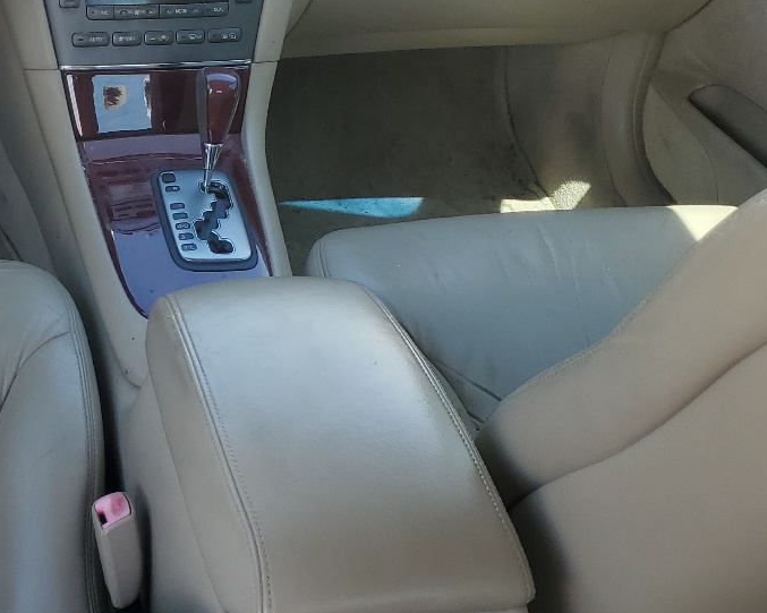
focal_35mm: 60
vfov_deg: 25.4
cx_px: 129
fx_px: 1361
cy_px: 295
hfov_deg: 30.5
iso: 50
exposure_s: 1/435
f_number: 1.5
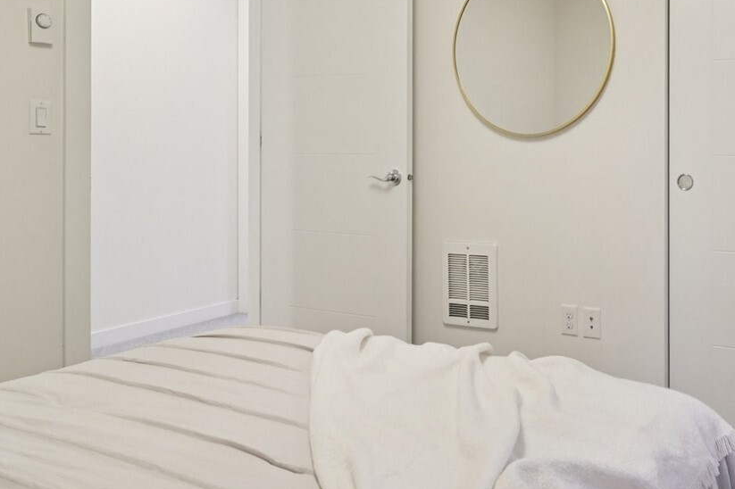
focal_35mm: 33
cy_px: 163
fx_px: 673
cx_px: 557
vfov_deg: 39.5
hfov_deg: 54.4
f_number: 8
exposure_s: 1/20
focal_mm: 16
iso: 1600
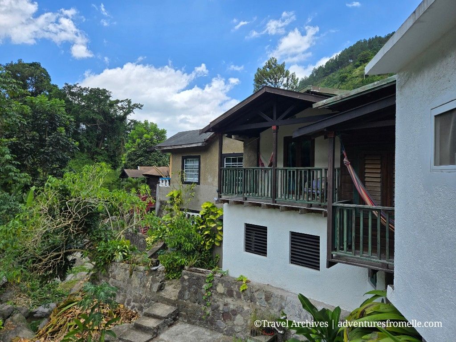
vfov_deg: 58.9
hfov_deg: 73.9
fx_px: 303
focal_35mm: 23
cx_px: 228
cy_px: 171
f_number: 1.8
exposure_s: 1/3333
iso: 50
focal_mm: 5.4
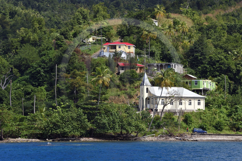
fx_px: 940
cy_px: 80
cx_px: 121
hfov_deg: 14.7
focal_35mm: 140
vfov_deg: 9.8
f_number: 8
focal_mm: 140
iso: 200
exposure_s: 1/640
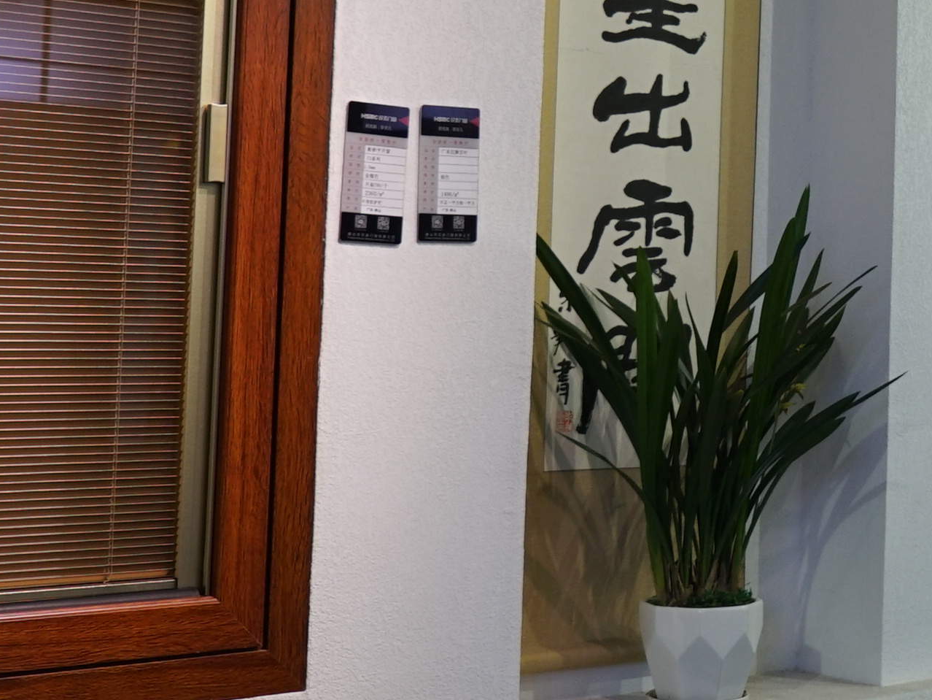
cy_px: 136
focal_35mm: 75
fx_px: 2020
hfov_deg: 24.7
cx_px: 943
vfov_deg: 19.4
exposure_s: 1/160
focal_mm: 24
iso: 500
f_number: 4
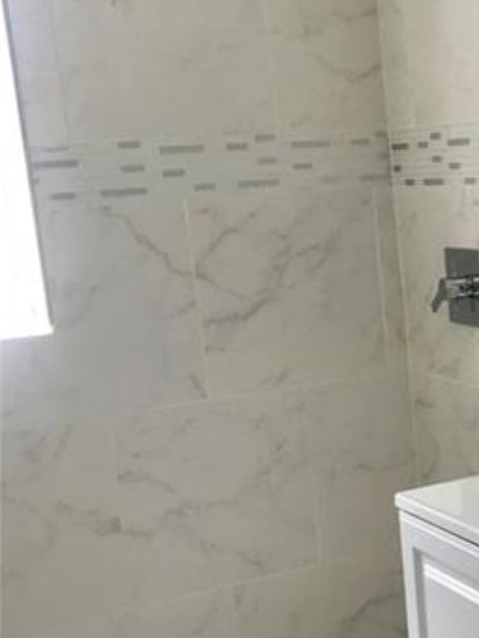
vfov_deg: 30.5
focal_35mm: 63
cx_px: 537
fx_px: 1162
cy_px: 432
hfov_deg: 22.0
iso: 25
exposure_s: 1/120
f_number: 1.8
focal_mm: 3.99
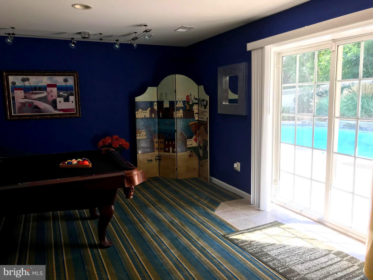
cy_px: 140
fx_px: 302
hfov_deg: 63.4
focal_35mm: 28
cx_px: 186
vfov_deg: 49.7
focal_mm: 3.99
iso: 32
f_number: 1.8
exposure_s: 1/120
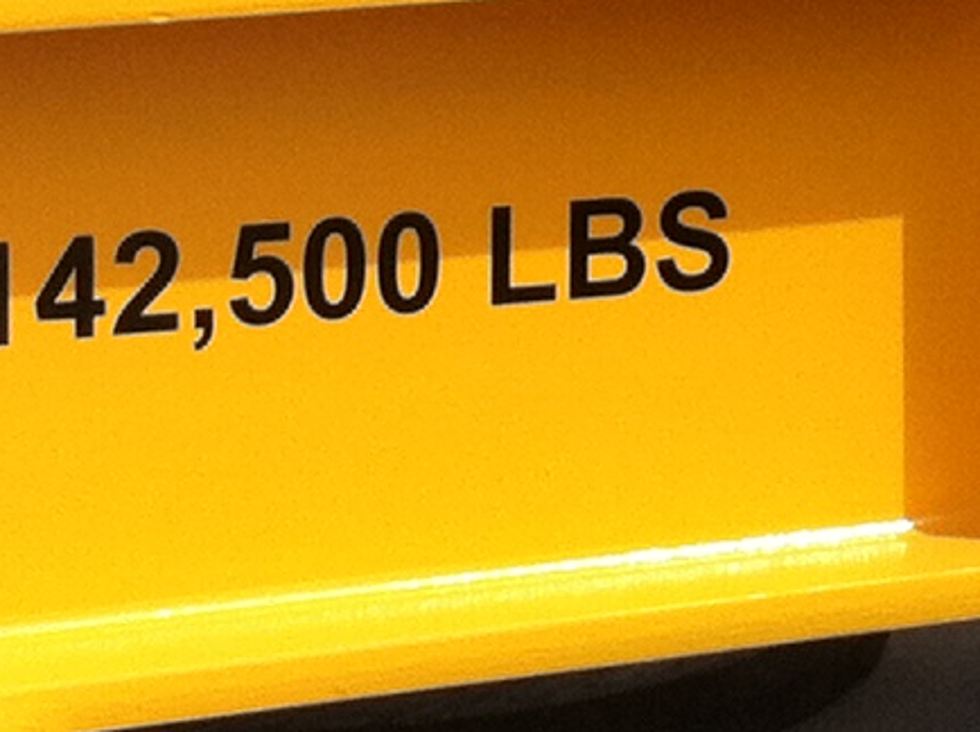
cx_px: 732
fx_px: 5907
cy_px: 84
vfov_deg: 7.1
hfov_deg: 9.5
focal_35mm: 209
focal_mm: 3.85
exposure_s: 1/1154
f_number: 2.8
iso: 80
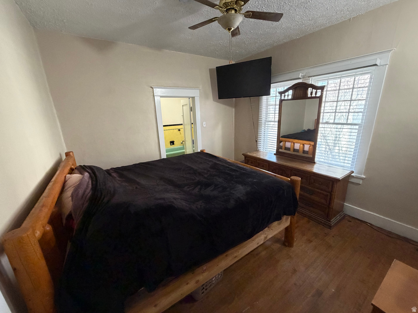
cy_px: 156
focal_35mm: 14
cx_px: 209
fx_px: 169
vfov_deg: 85.7
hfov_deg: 102.1
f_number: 2.2
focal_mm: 2.22
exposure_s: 1/60
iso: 500
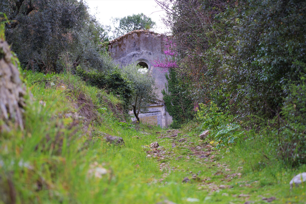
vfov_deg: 9.2
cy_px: 102
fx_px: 1275
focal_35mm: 150
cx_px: 153
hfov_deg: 13.7
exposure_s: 1/40
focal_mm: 150
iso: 100
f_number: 4.5
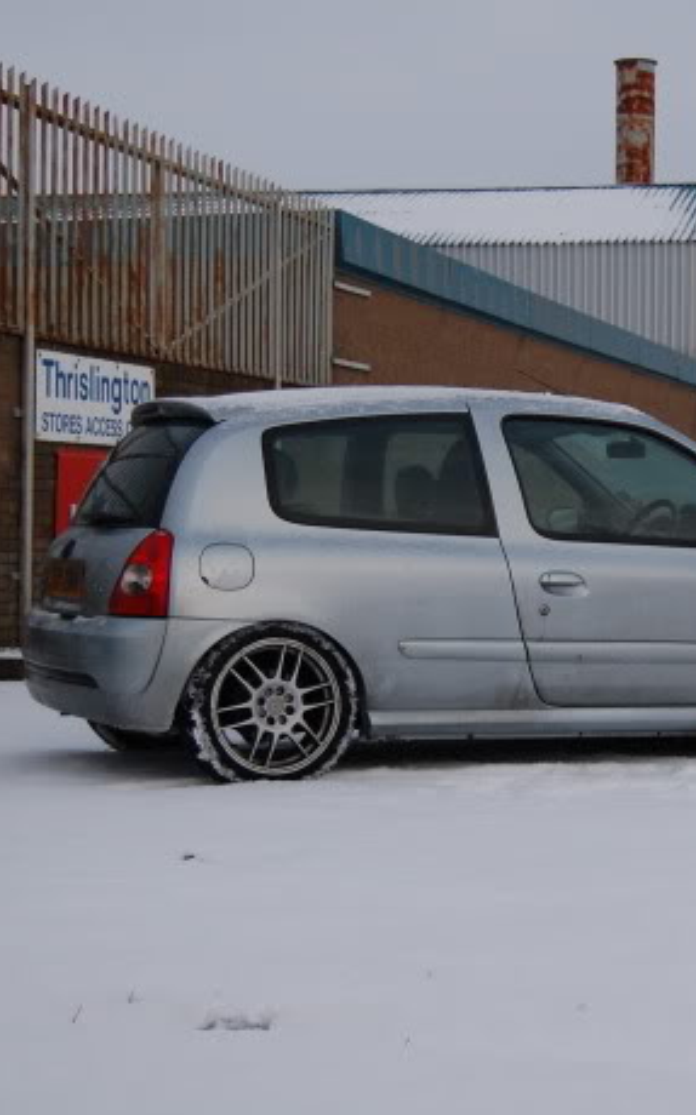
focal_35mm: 69
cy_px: 542
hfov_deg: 18.6
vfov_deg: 29.8
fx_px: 2097
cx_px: 571
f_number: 4.2
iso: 400
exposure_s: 1/40
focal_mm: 26
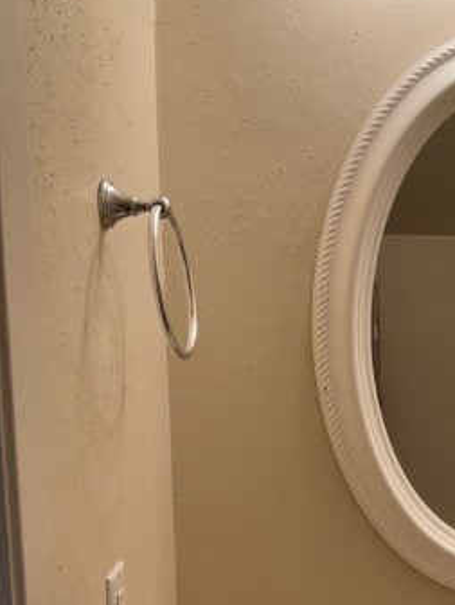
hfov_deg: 21.3
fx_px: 1156
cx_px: 487
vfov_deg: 28.4
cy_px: 533
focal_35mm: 66
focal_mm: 3
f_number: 1.8
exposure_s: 1/50
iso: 40
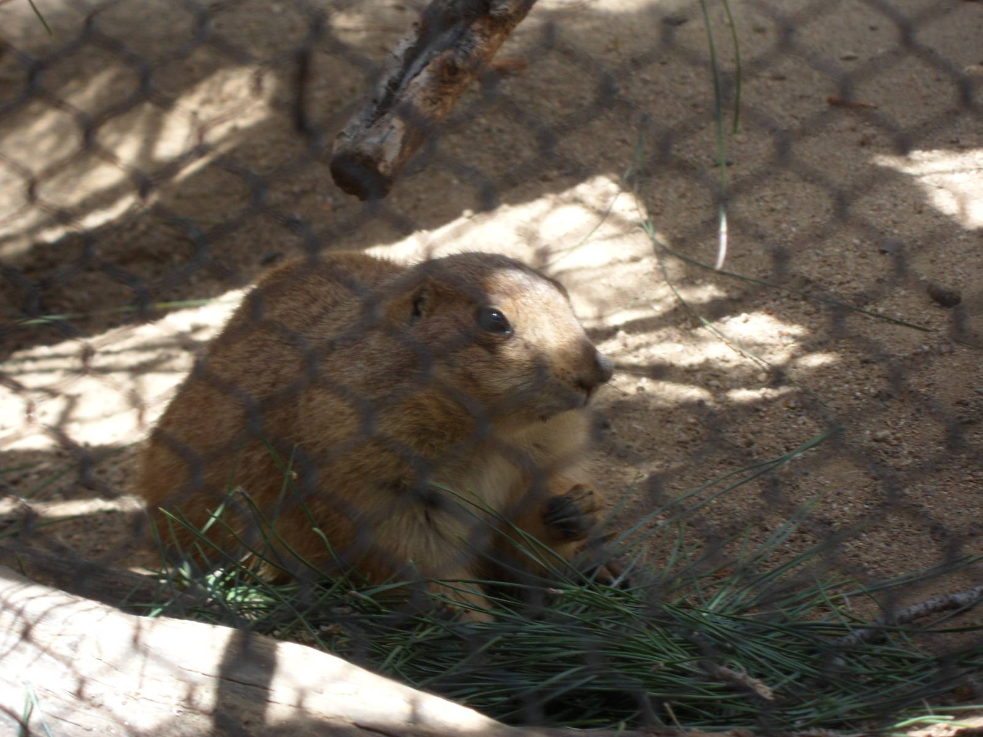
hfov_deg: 7.3
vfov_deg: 5.5
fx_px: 7667
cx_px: 492
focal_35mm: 270
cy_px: 368
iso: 100
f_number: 5.9
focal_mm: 46.8
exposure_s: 1/60
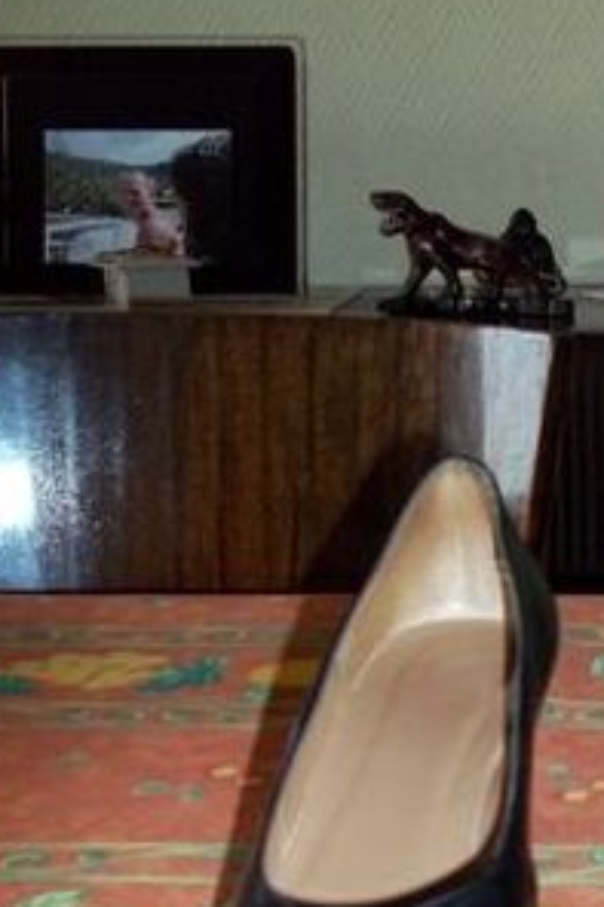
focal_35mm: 72
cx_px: 644
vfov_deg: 27.6
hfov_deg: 18.3
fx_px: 1814
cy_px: 696
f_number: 2.9
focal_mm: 5.7
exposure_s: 1/30
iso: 160
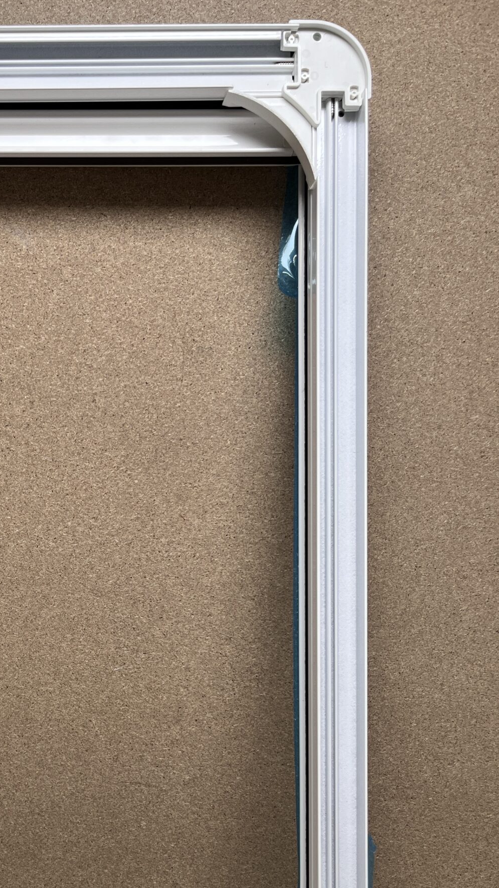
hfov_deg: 27.6
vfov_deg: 48.5
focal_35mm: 41
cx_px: 20
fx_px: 964
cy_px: 599
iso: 40
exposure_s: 1/170
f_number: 1.6
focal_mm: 5.1
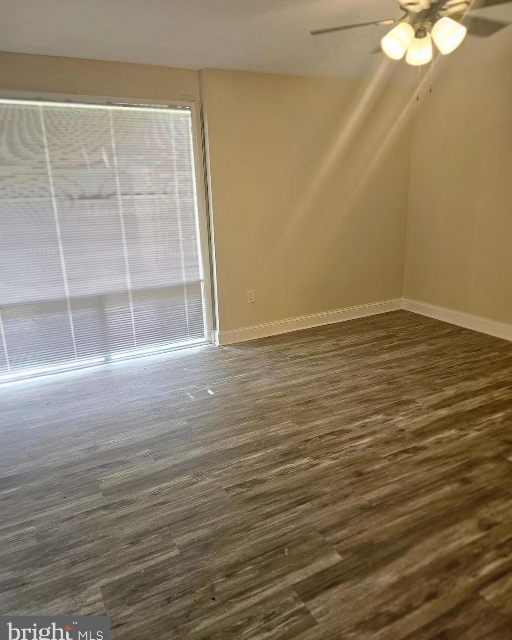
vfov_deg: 70.3
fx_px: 455
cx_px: 256
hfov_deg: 58.8
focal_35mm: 24
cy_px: 310
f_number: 1.7
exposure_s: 1/120
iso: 160
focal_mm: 6.3
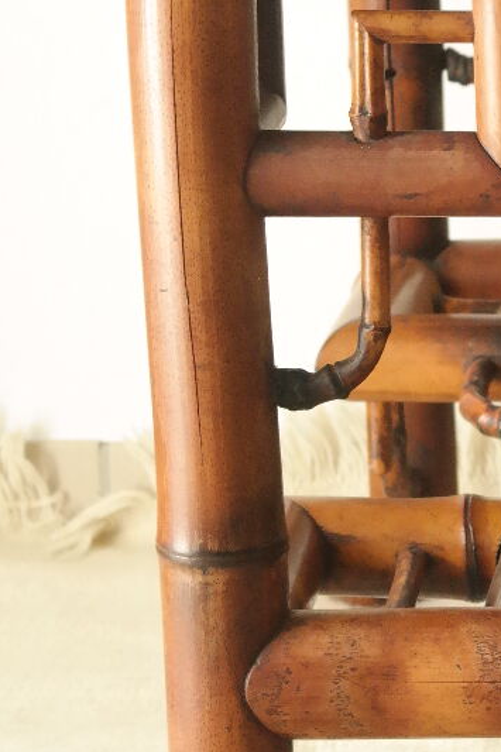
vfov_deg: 10.9
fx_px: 3927
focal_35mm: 188
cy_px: 339
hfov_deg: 7.2
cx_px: 811
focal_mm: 38
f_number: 5.6
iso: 1600
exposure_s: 1/50
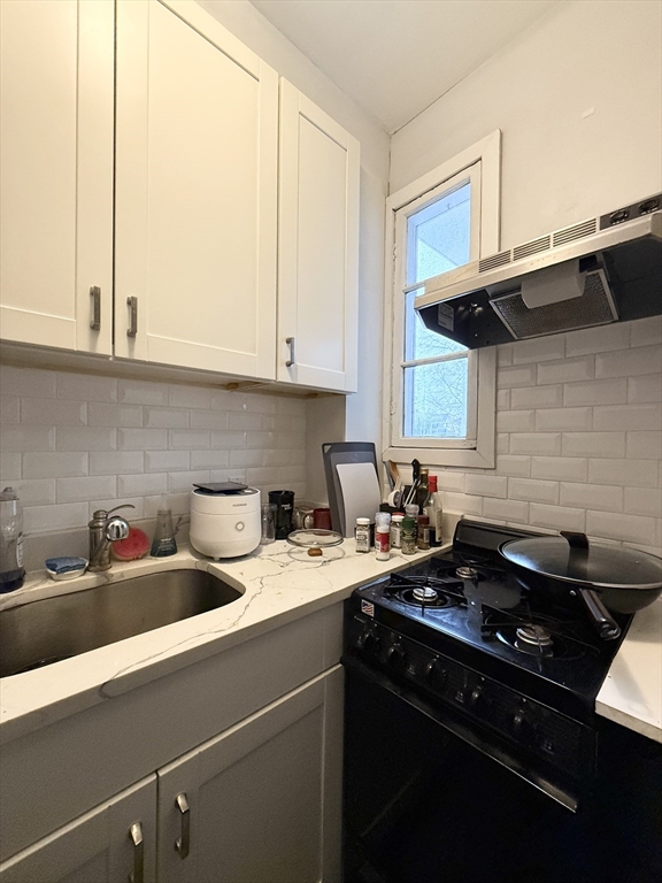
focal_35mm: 14
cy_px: 442
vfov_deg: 102.1
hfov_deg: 85.7
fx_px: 357
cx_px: 331
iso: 500
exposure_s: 1/60
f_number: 2.2
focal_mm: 2.22
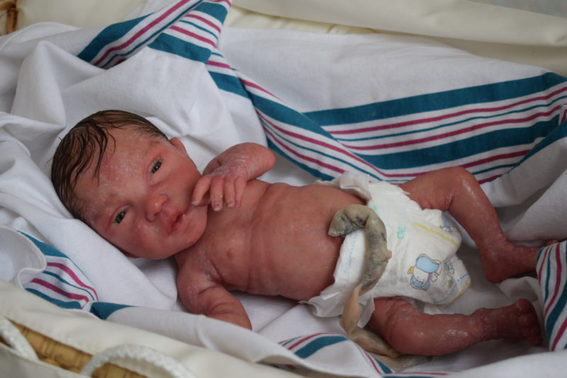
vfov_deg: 21.6
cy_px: 189
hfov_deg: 31.9
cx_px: 284
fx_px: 992
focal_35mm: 63
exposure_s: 1/80
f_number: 5
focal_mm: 42
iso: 400
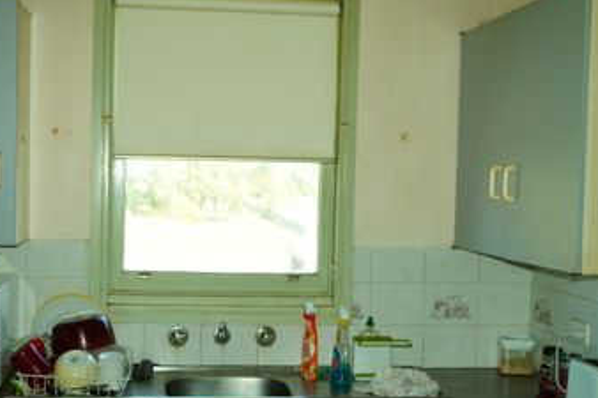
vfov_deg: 26.9
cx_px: 234
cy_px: 233
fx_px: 830
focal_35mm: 50
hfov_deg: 39.4
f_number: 4.5
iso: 100
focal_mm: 24
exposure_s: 1/60
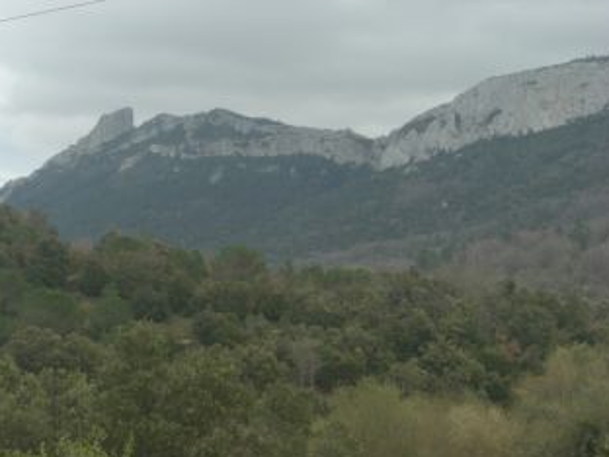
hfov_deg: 15.4
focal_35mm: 128
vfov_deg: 11.6
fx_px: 2252
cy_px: 226
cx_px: 275
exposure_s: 1/160
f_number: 5.1
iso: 100
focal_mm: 23.7
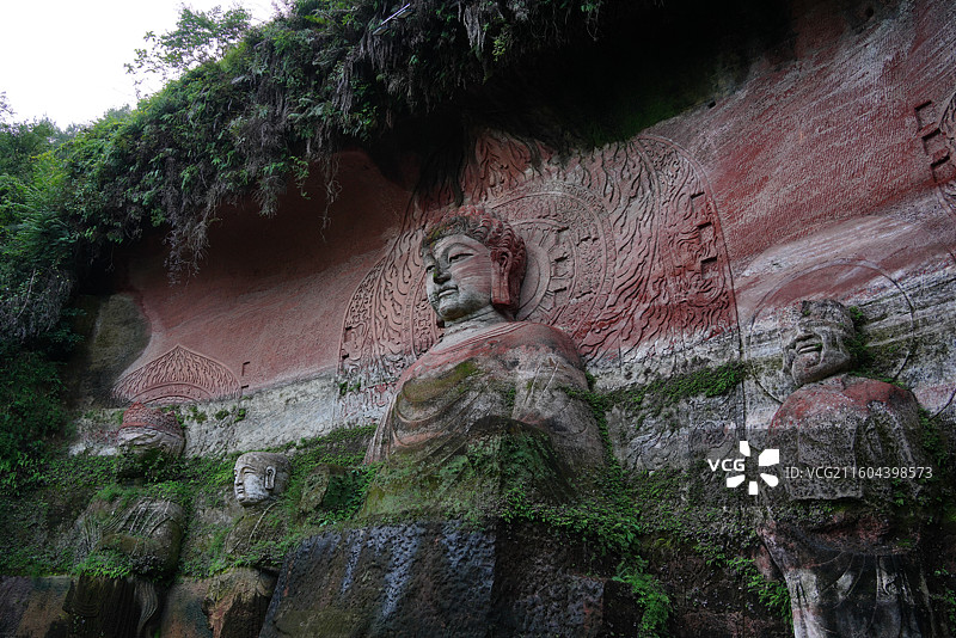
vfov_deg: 41.1
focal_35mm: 32
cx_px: 478
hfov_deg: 58.7
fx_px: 850
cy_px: 319
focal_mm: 32
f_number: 7.1
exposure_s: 1/200
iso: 500
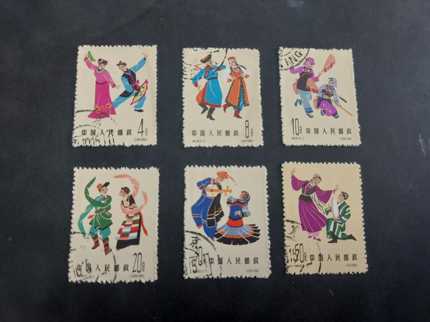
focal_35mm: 24
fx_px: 298
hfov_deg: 71.6
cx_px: 215
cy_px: 161
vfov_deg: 56.8
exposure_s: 1/60
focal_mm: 4.6
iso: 125
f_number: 1.8
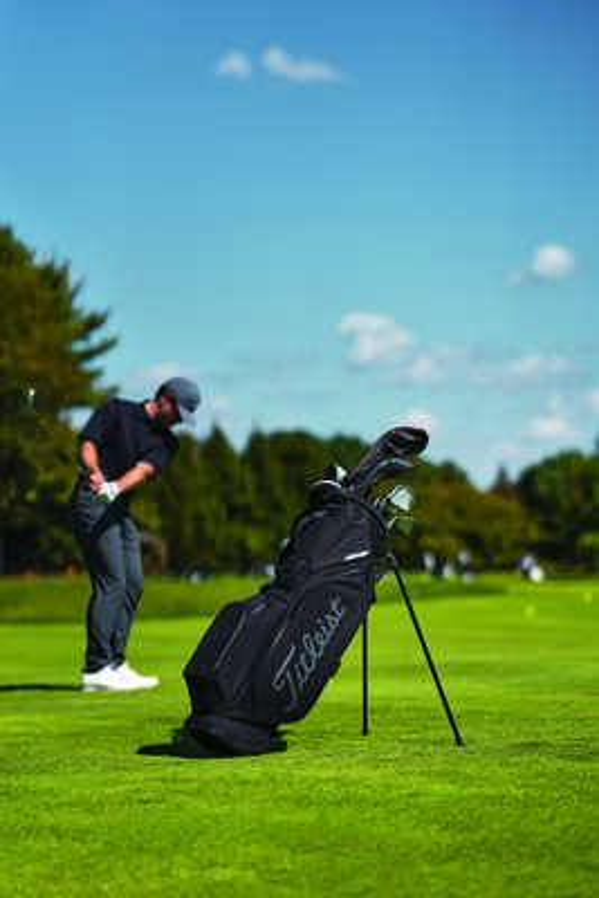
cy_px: 449
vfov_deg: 23.9
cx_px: 300
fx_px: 2119
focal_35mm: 85
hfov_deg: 16.1
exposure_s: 1/5000
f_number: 2
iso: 100
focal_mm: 85
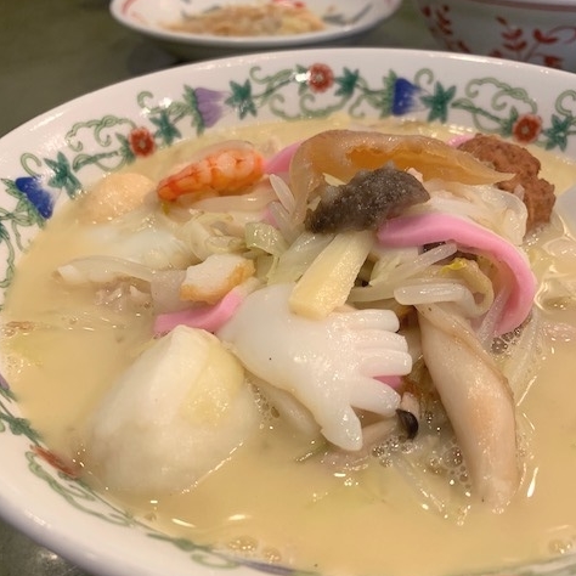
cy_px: 360
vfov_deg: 52.0
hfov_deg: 52.5
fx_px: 584
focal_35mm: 31
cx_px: 287
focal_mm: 4.25
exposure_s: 1/60
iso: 125
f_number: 1.8
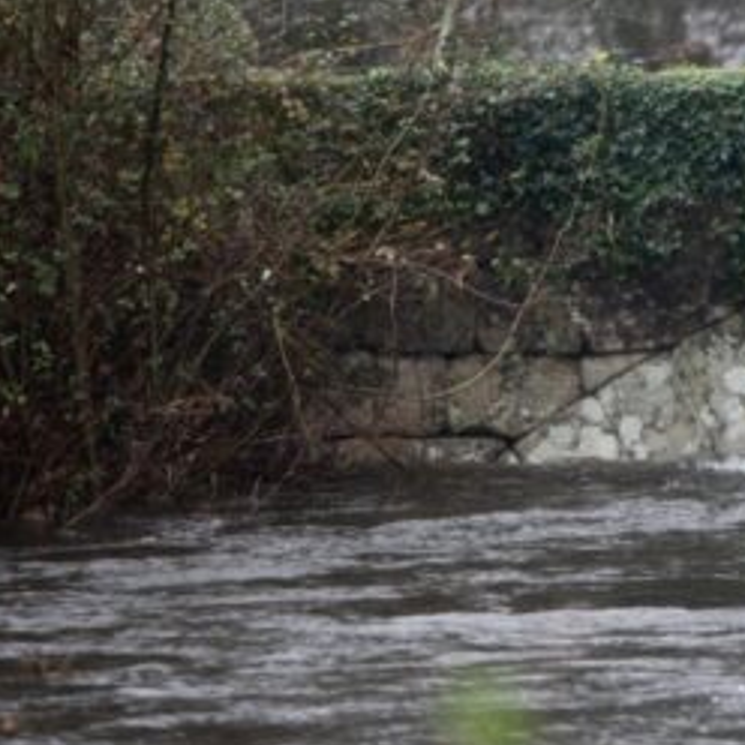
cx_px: 691
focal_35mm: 487
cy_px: 233
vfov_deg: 3.6
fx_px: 11858
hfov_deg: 3.6
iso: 500
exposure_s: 1/100
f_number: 2.8
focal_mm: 185
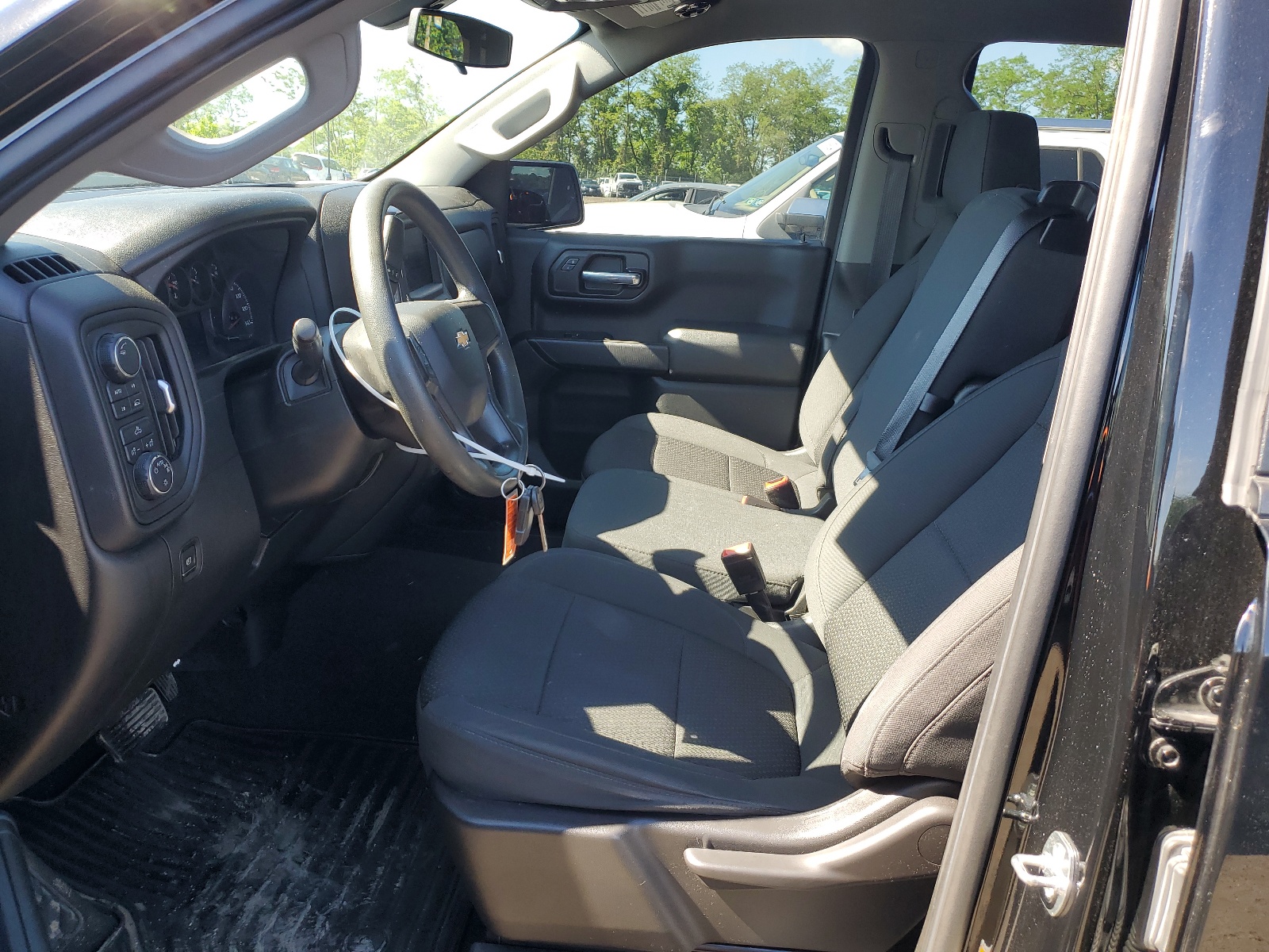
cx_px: 634
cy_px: 476
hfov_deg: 67.3
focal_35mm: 26
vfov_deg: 53.1
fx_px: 953
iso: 50
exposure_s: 1/256
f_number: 1.5
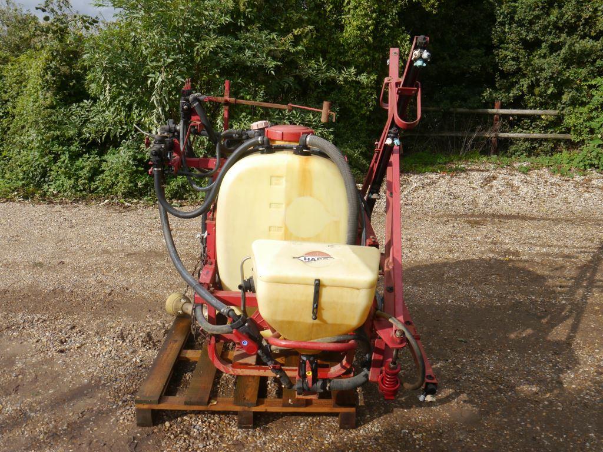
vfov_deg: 41.8
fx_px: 592
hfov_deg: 54.0
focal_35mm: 34
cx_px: 302
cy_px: 226
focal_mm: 17
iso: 160
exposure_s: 1/400
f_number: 7.1
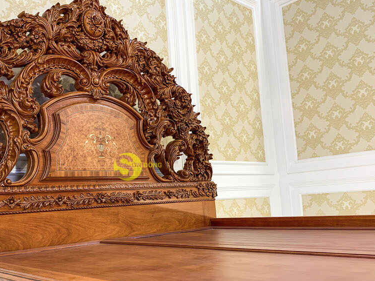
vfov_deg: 38.5
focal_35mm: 37
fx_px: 401
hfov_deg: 49.6
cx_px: 137
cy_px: 167
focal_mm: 4.25
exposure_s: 1/100
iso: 64
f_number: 1.8
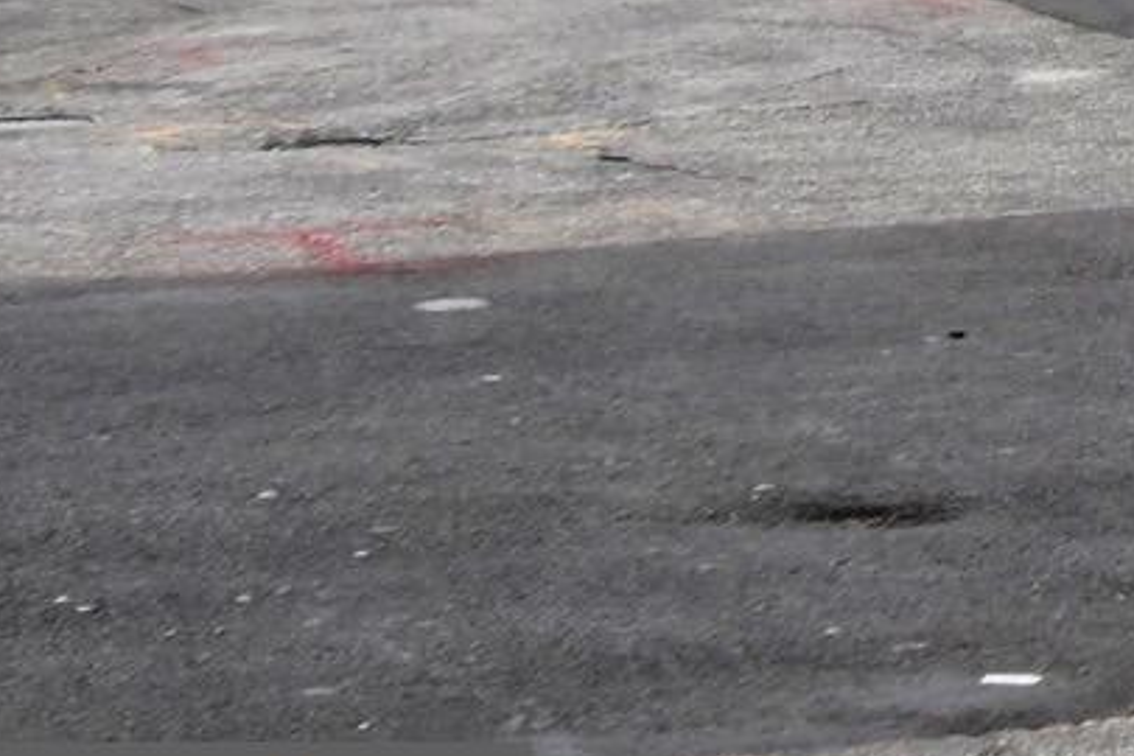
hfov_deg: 9.9
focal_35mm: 182
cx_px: 2778
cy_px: -965
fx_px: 5733
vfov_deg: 7.2
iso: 500
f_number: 14
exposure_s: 1/250
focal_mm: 24
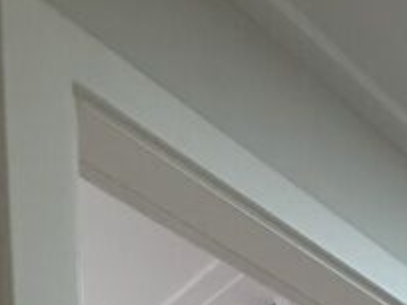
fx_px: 776
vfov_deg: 12.2
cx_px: 662
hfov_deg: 22.3
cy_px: 873
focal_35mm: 66
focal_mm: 2.22
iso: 160
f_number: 2.2
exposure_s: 1/120
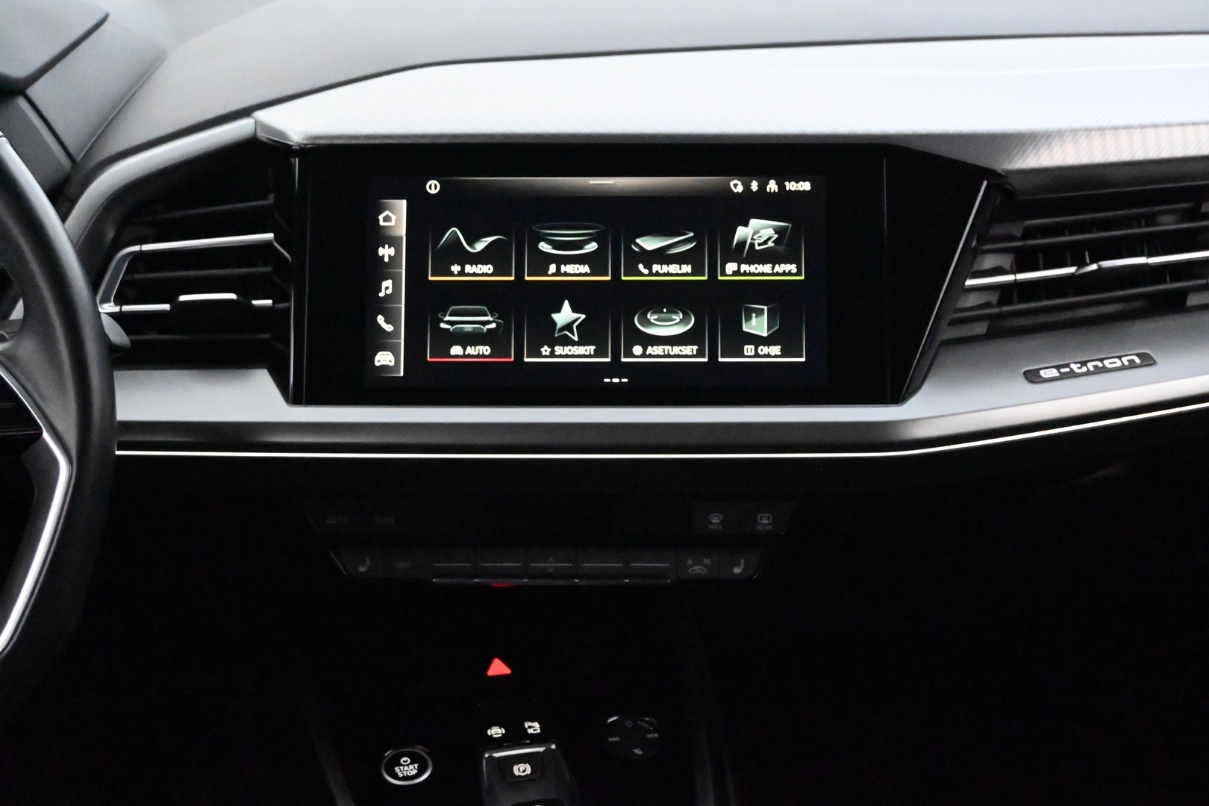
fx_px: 1864
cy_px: 403
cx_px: 604
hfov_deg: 35.9
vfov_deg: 24.4
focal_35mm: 56
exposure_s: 1/60
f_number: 5.3
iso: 22800
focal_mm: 37
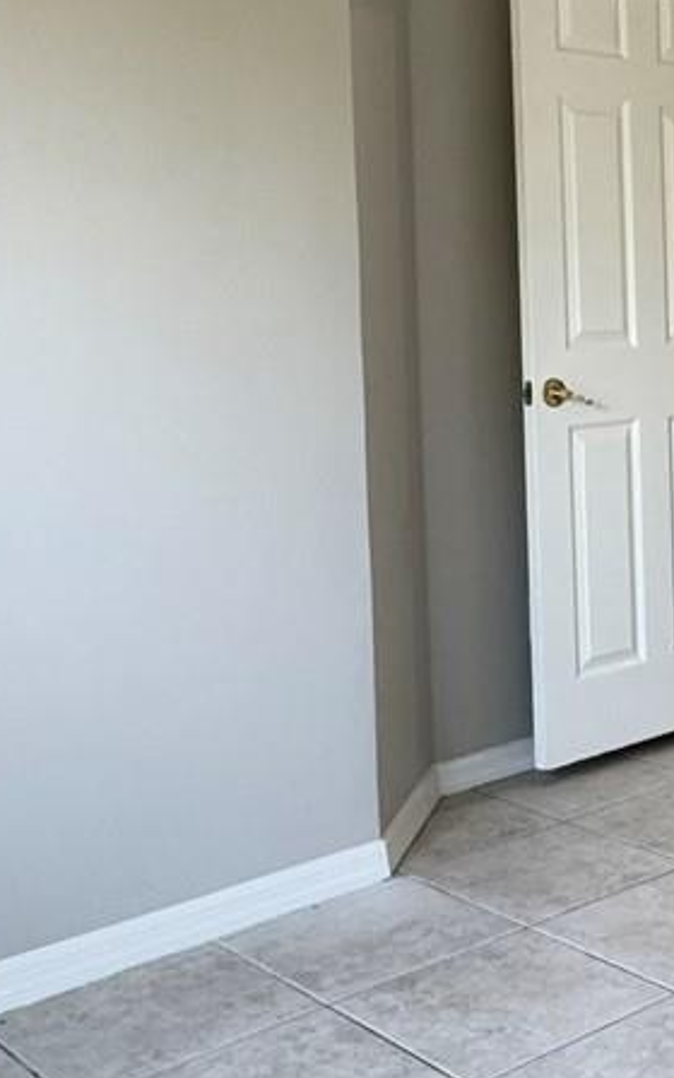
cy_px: 356
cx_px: 778
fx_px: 1558
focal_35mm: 53
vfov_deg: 37.8
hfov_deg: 22.7
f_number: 2.2
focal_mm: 2.22
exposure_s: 1/60
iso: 200
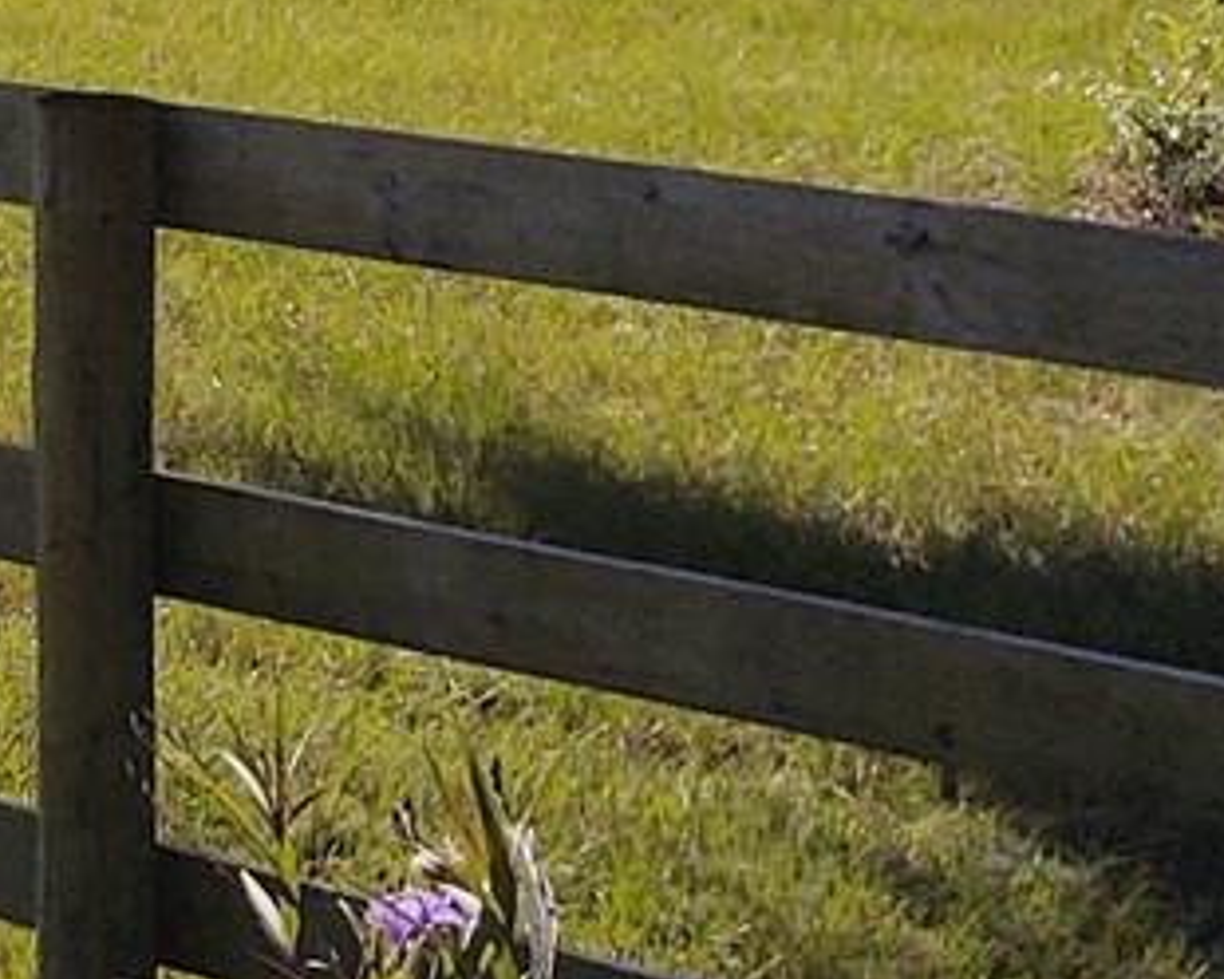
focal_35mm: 136
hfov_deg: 11.7
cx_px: -1662
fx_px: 4927
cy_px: -308
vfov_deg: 11.1
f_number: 1.7
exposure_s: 1/7702
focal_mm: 4.75
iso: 100
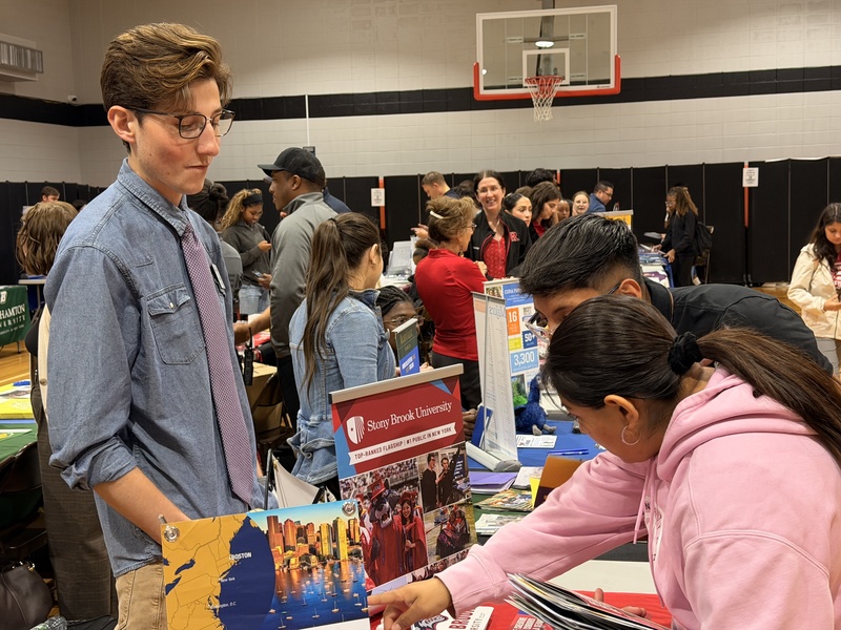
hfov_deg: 39.7
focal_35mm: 48
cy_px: 315
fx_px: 1166
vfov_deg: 30.3
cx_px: 420
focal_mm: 6.76
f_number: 1.78
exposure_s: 1/41
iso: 80
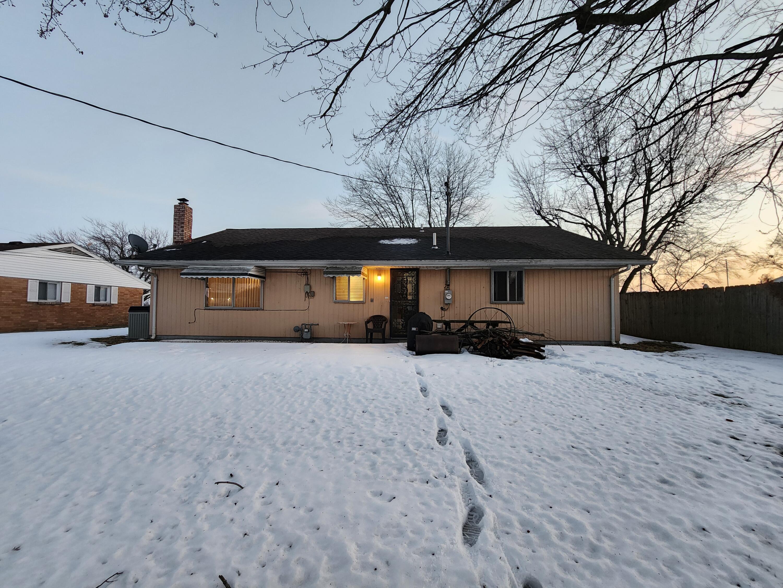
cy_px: 294
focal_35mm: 13
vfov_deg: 89.9
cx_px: 392
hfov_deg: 106.2
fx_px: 294
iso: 250
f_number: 2.2
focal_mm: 2.2
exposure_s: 1/60
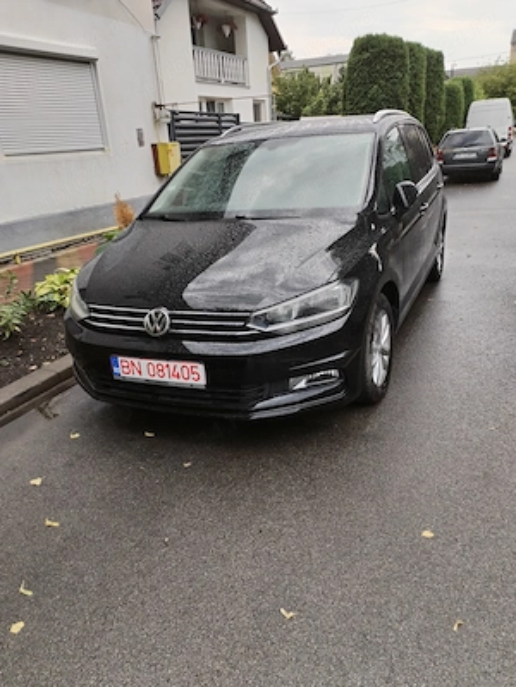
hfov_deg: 48.2
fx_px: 576
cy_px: 344
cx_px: 258
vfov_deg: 61.7
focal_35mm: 29
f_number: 1.8
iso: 150
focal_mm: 4.75
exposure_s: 1/100
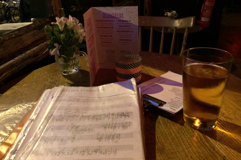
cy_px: 68
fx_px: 208
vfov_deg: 42.2
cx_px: 122
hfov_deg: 60.3
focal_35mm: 31
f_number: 2.2
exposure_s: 1/17
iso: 500
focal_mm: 4.15
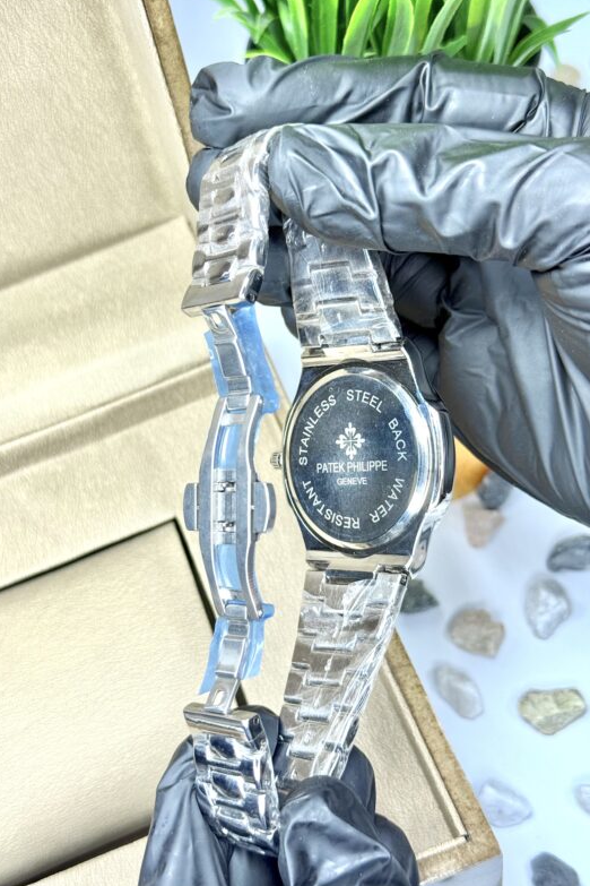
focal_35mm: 51
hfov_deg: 26.5
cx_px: 260
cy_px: 445
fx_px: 1254
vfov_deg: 38.9
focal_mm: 6.76
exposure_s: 1/121
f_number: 1.78
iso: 50
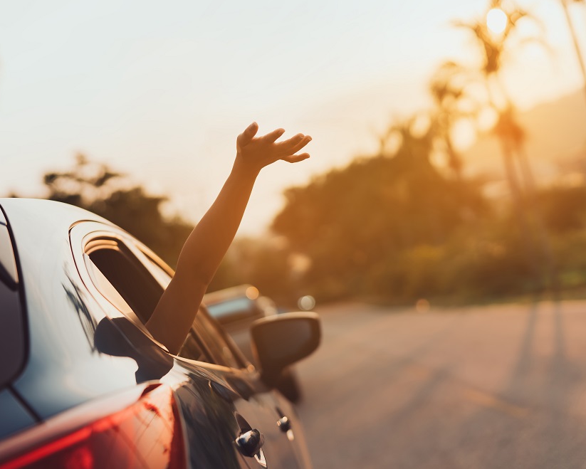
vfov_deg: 26.7
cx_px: 288
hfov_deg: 33.0
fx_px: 989
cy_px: 235
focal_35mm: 57
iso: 100
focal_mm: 50
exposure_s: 1/1600
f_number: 1.8
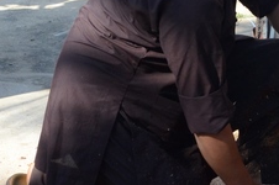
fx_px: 1068
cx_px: 333
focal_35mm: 138
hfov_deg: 14.4
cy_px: 34
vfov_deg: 9.9
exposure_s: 1/500
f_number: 11
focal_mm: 32
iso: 1600
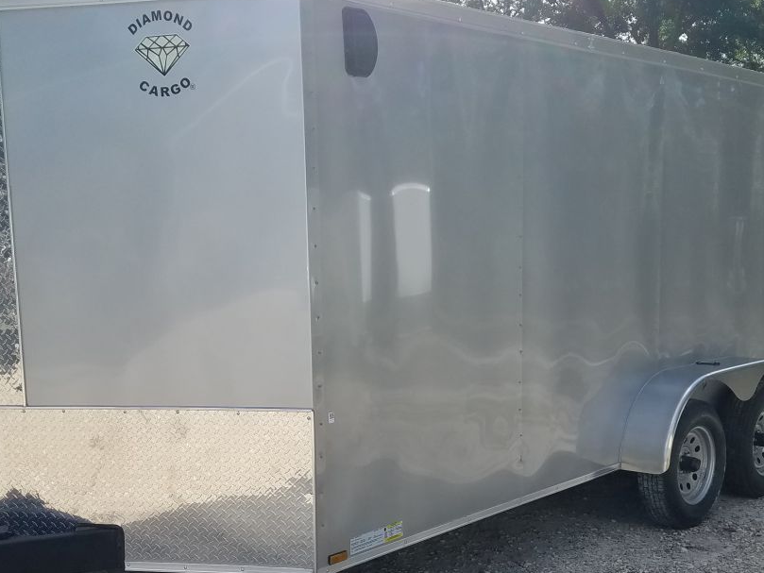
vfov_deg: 32.1
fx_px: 993
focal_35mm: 45
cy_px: 345
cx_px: 399
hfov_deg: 42.1
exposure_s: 1/1416
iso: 50
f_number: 1.7
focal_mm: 4.2
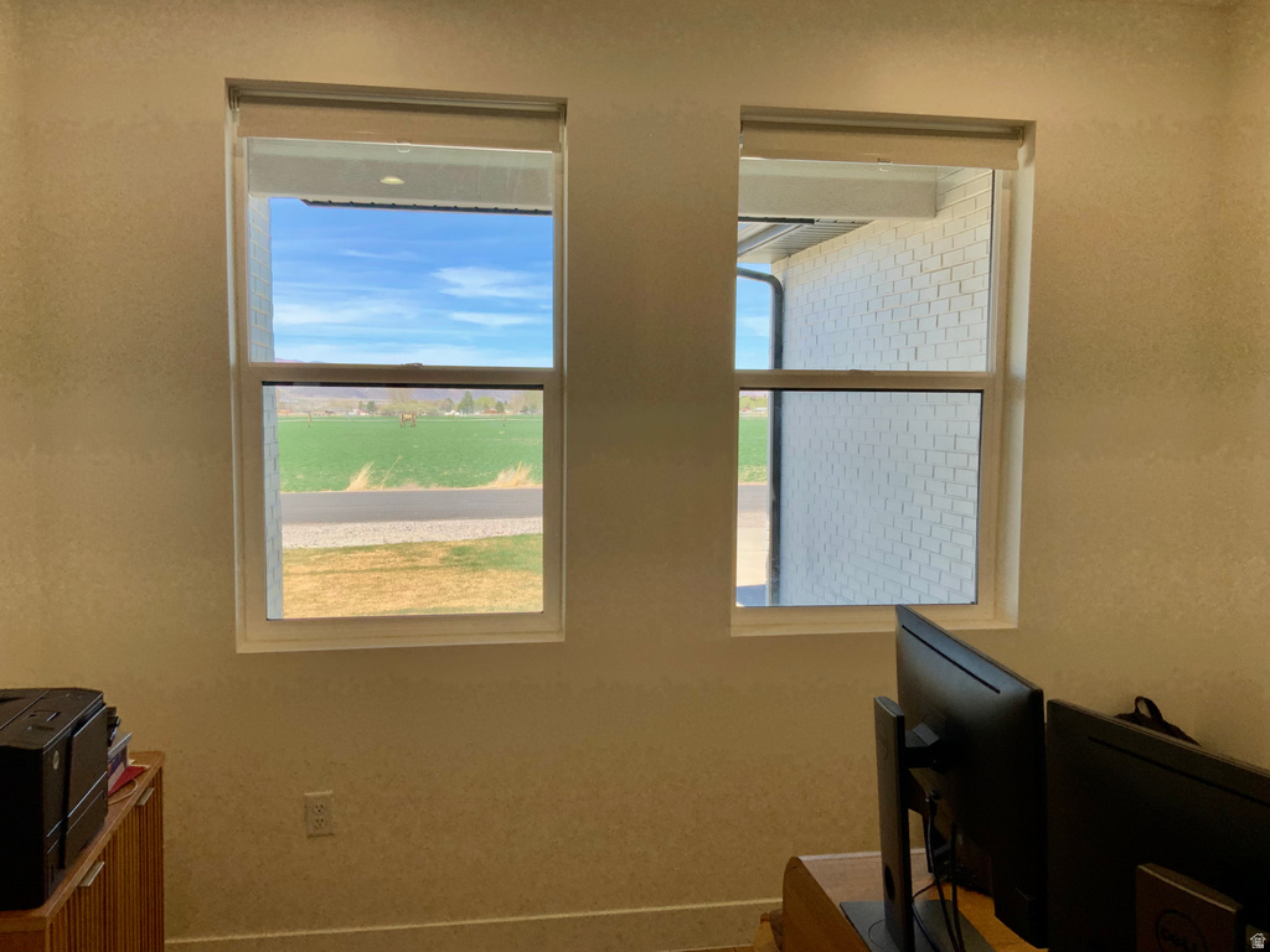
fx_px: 1064
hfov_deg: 61.7
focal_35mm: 29
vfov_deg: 48.2
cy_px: 476
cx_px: 635
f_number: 1.8
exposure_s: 1/217
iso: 16
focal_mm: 3
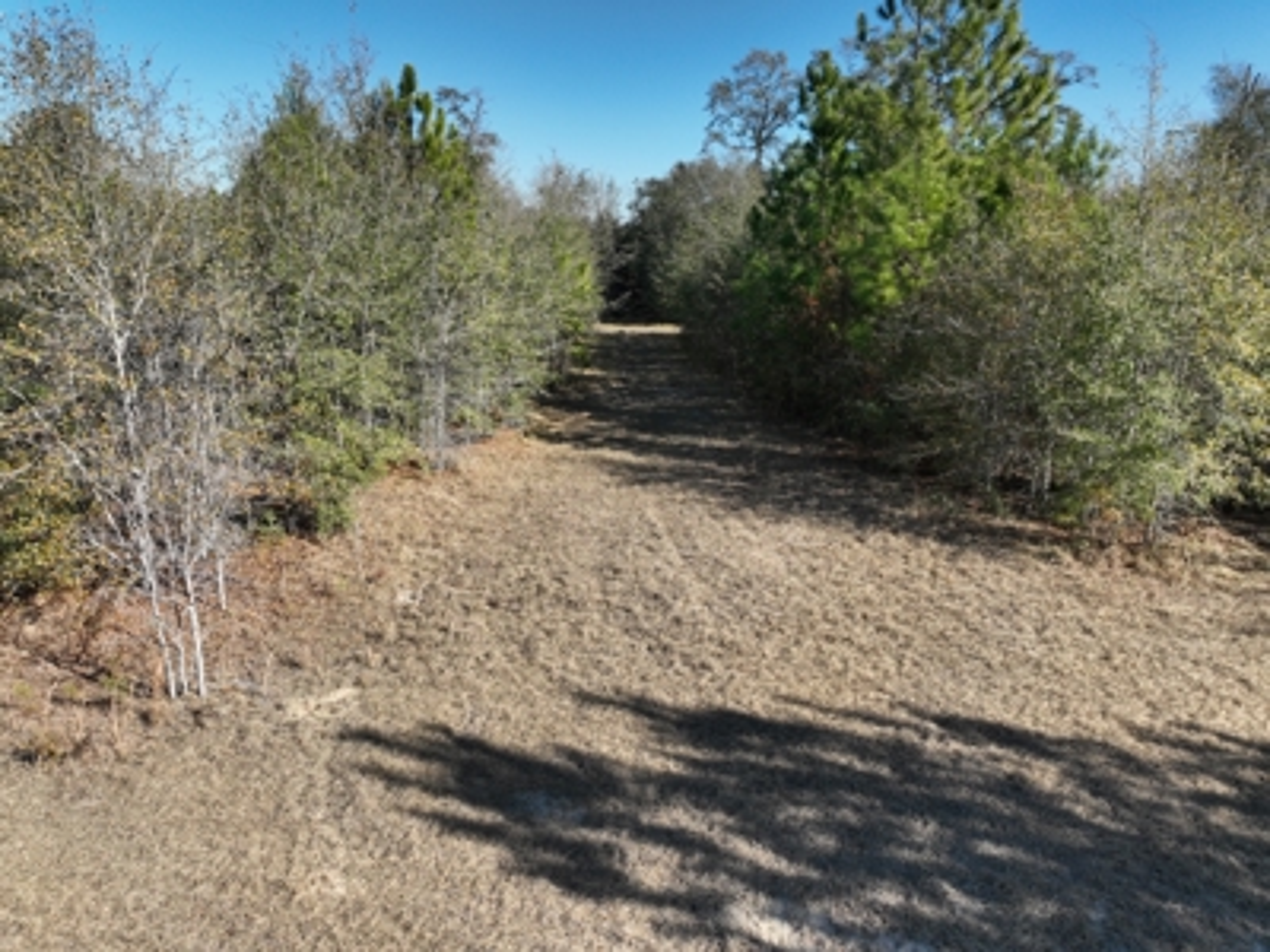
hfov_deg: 71.6
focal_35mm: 24
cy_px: 476
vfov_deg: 56.8
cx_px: 635
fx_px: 881
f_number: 2.8
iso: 100
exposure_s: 1/1600
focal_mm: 12.29
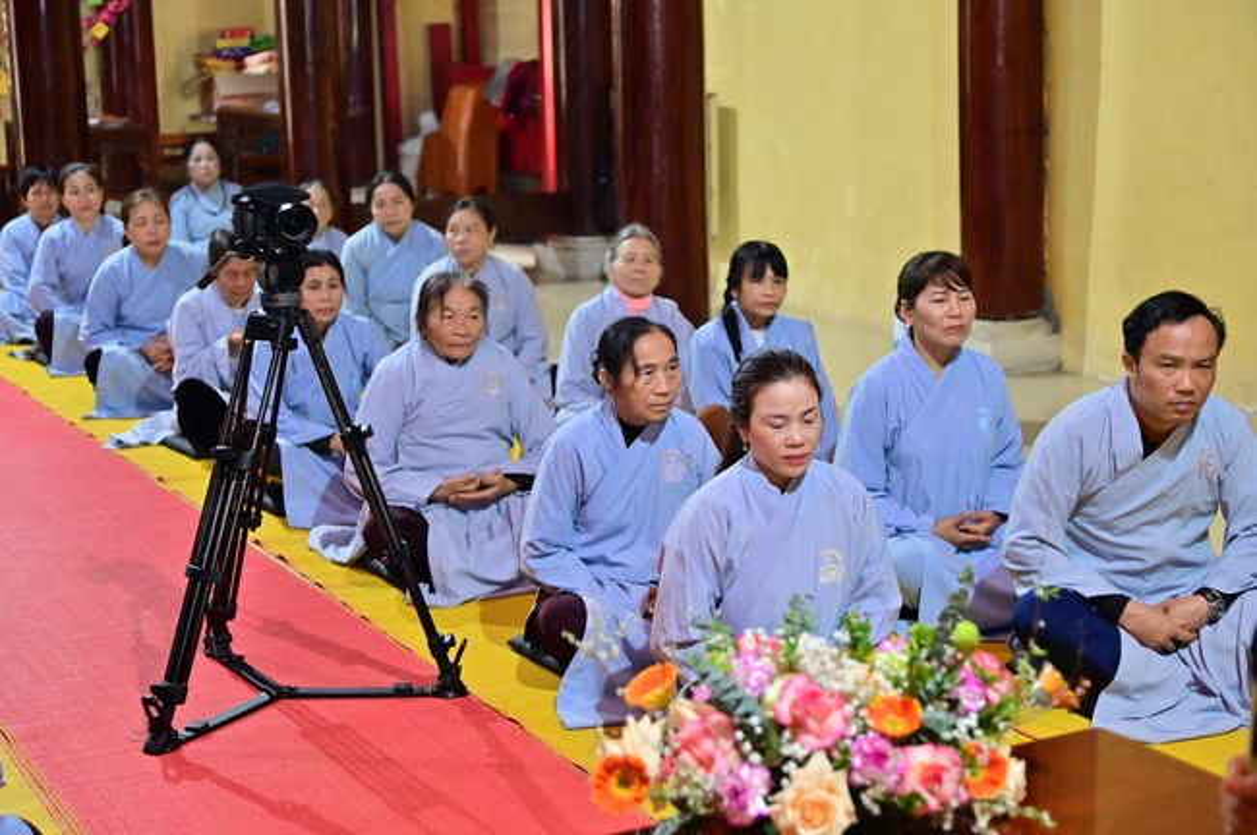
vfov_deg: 21.9
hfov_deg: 32.4
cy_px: 418
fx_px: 2163
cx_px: 628
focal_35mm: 62
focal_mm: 62
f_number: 4
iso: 3200
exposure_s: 1/80
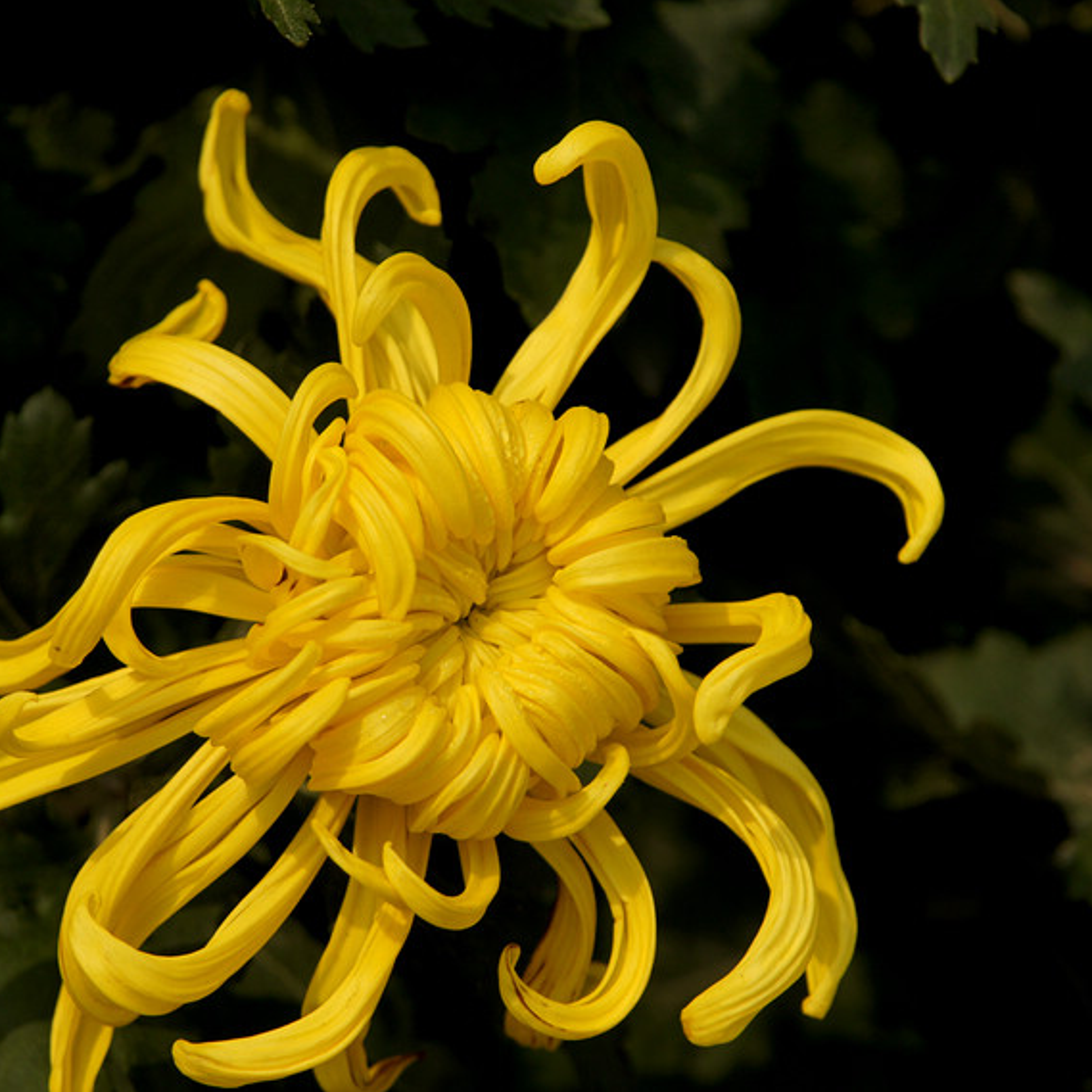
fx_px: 9409
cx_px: 464
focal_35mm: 264
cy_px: 545
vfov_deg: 6.6
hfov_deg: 6.6
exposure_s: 1/1000
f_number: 6.3
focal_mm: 137
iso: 200
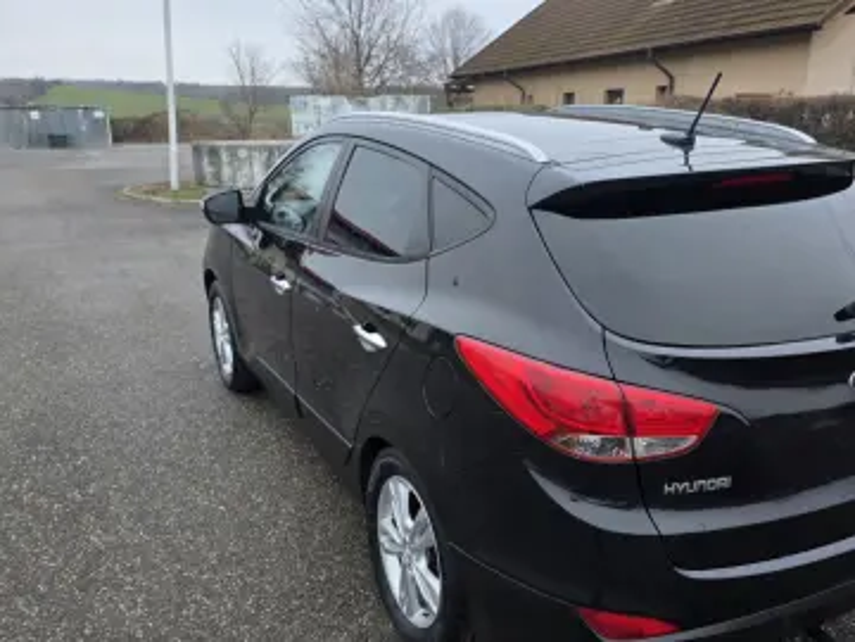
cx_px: 428
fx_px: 568
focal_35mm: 23
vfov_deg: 58.9
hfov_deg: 73.9
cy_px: 321
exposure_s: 1/1429
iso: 80
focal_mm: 6.3
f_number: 1.7
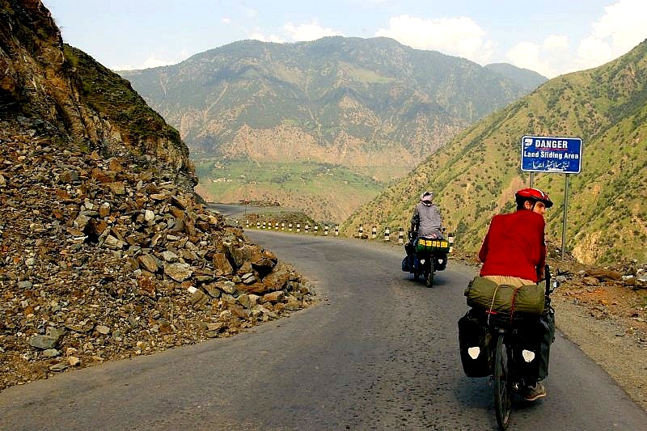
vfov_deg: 34.2
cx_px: 324
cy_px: 216
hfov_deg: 49.6
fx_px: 701
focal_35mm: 39
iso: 200
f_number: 13
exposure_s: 1/125
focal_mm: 26
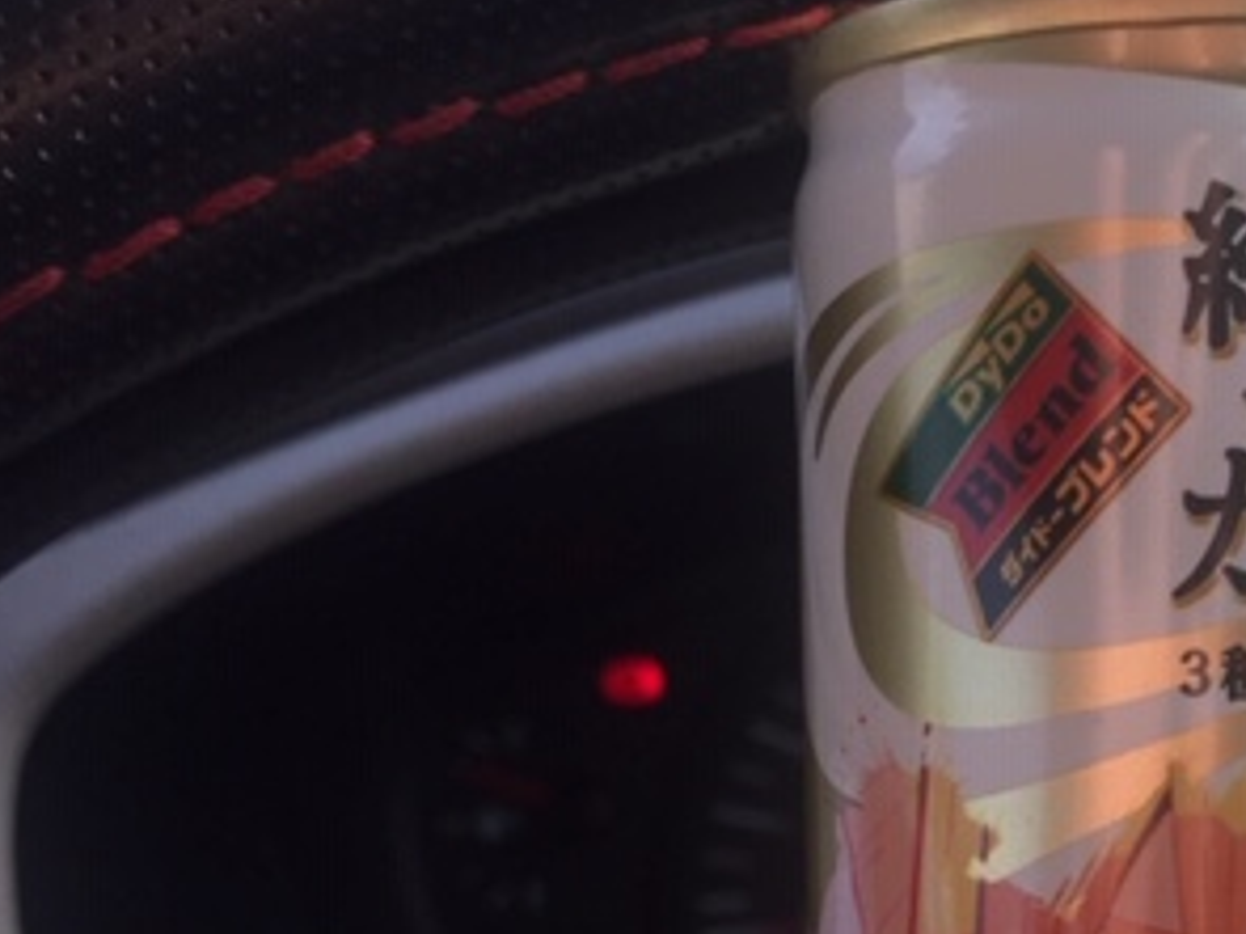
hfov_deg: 28.7
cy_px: 917
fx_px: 2267
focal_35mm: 63
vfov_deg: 22.4
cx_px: 1259
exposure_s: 1/434
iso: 32
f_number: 2.2
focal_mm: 4.15
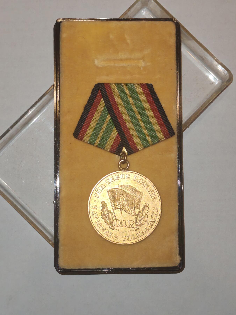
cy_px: 158
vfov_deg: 28.6
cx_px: 118
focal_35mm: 68
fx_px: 618
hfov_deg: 21.6
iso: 250
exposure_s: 1/100
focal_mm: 5.52
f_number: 1.95
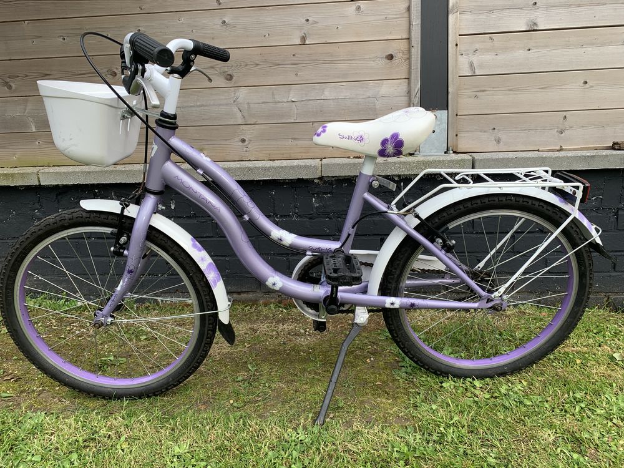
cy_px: 234
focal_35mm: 26
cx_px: 312
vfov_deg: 53.1
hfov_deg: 67.3
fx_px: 469
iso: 25
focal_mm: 4.25
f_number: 1.8
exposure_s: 1/158
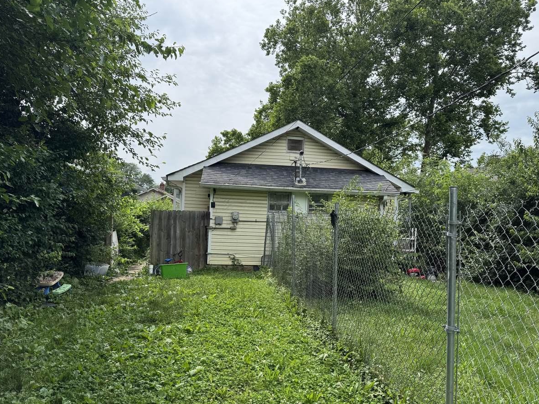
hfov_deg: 67.2
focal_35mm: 26
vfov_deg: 53.0
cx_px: 288
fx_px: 405
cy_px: 207
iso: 80
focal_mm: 6.76
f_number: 1.78
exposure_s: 1/2604
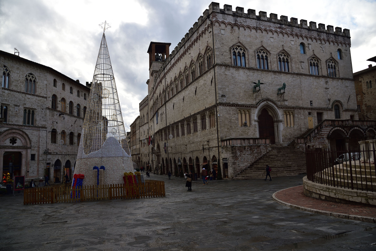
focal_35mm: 24
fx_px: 251
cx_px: 188
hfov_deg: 73.7
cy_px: 126
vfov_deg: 53.2
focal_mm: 24
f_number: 8
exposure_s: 1/160
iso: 200
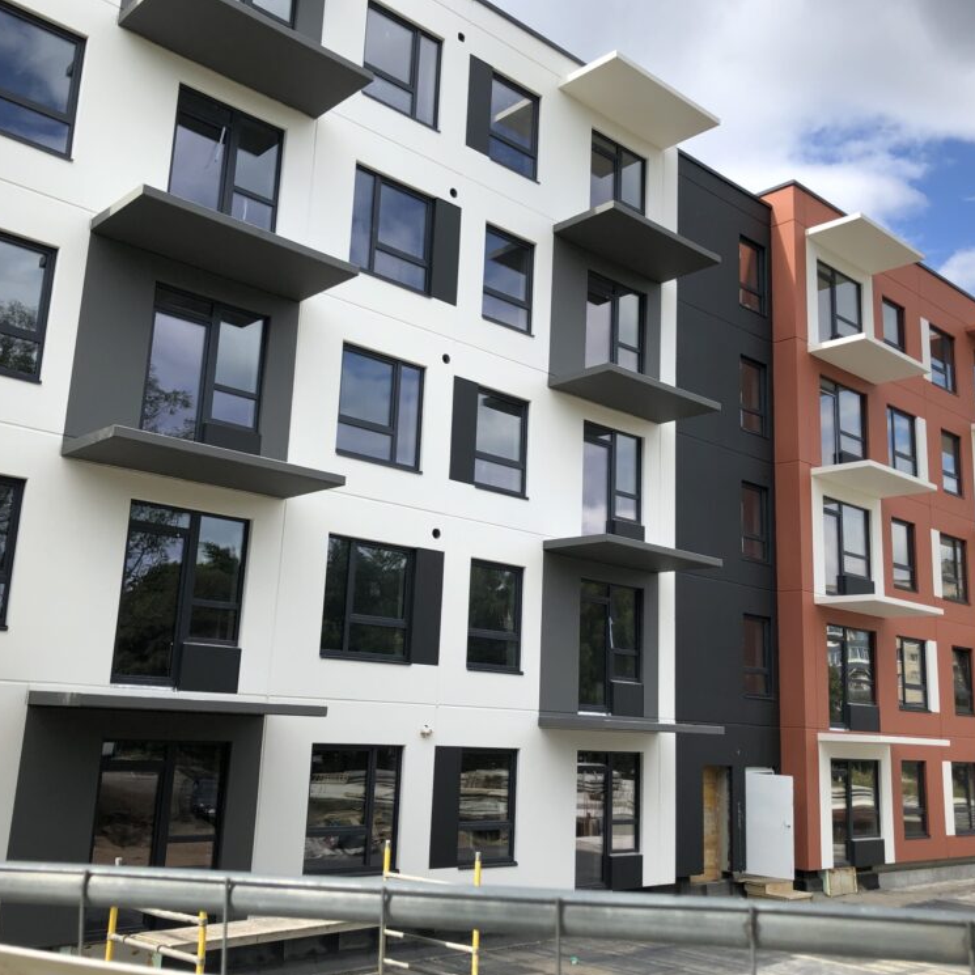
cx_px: 487
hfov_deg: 48.5
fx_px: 1083
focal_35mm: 34
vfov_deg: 48.4
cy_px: 479
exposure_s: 1/1091
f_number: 1.8
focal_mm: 4
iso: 20
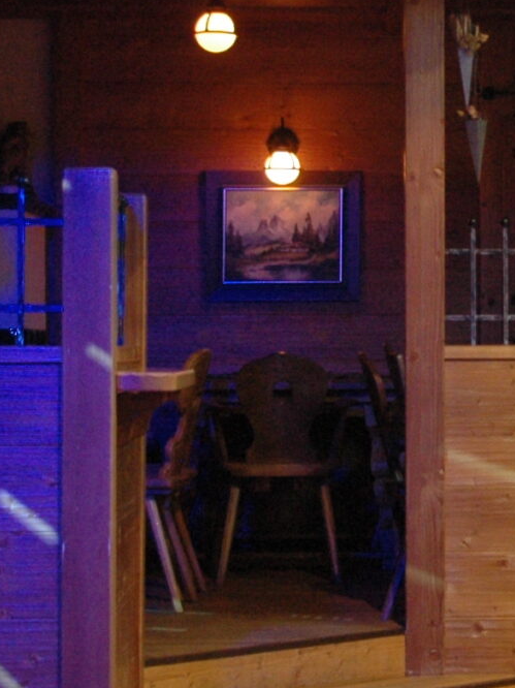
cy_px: 212
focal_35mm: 133
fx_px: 2640
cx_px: 570
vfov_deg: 14.8
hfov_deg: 11.0
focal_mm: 24
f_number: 3.8
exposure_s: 1/5
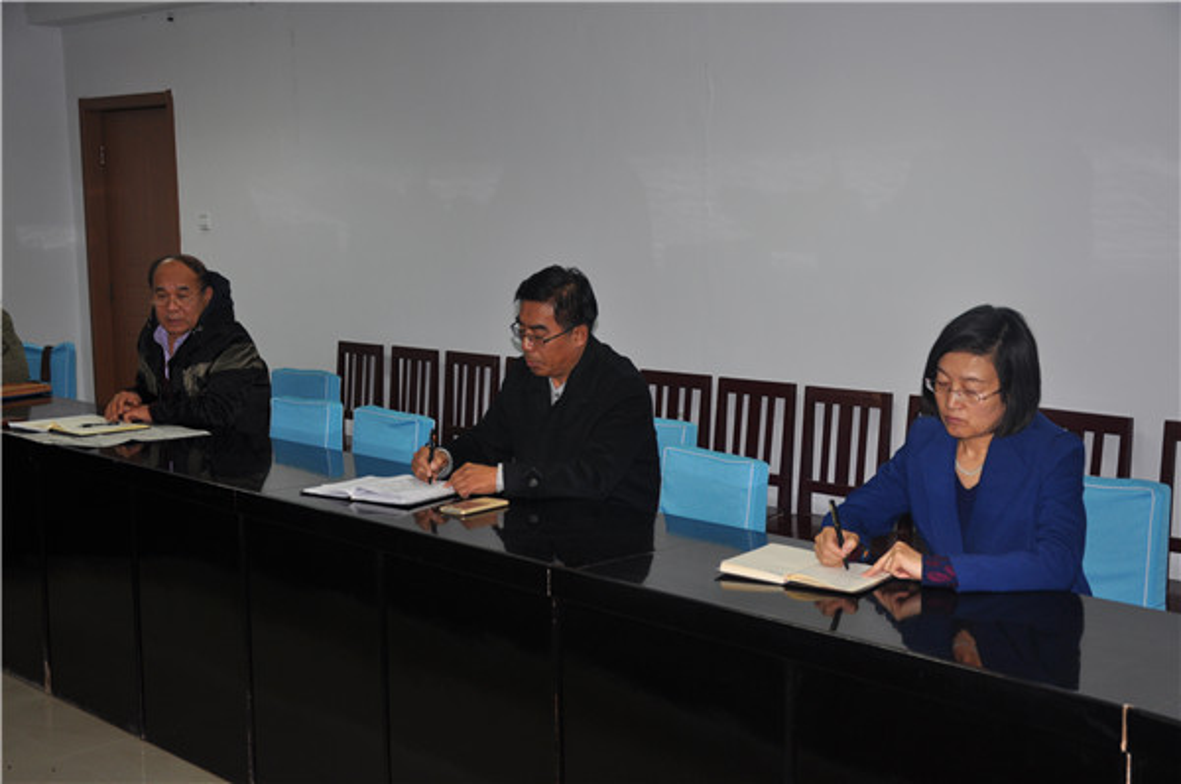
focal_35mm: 48
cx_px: 590
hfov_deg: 41.2
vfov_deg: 28.0
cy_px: 392
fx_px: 1572
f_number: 4.2
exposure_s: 1/60
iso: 250
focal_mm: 32
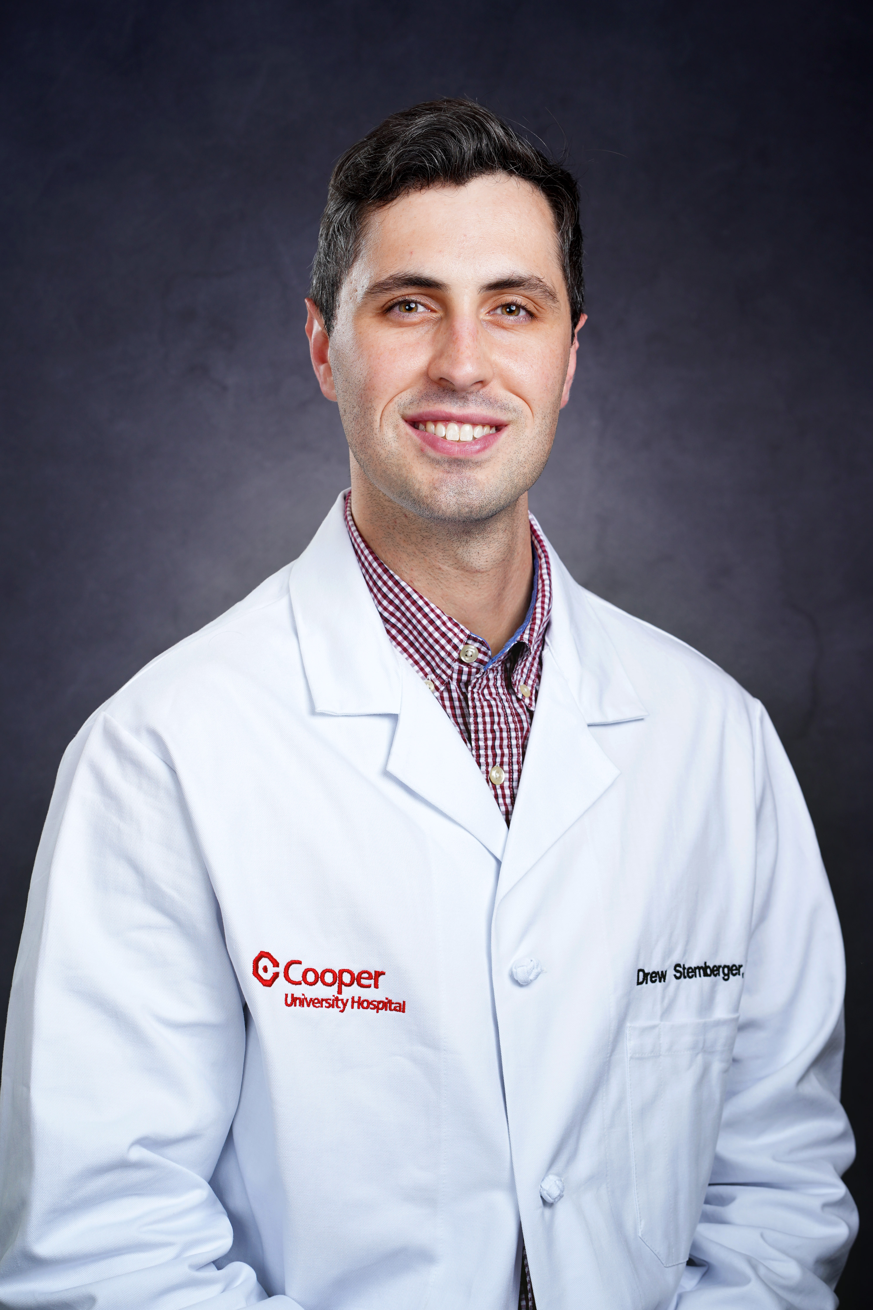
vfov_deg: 23.9
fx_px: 3092
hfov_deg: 16.1
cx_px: 436
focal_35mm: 85
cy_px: 655
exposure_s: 1/160
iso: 200
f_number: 7.1
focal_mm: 85
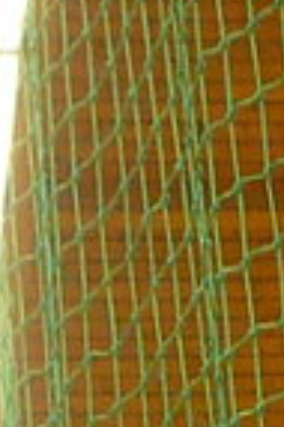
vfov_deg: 6.4
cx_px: 502
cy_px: 1084
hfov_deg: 4.5
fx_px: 3618
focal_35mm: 305
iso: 200
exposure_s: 1/25
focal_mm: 5.2
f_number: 2.8
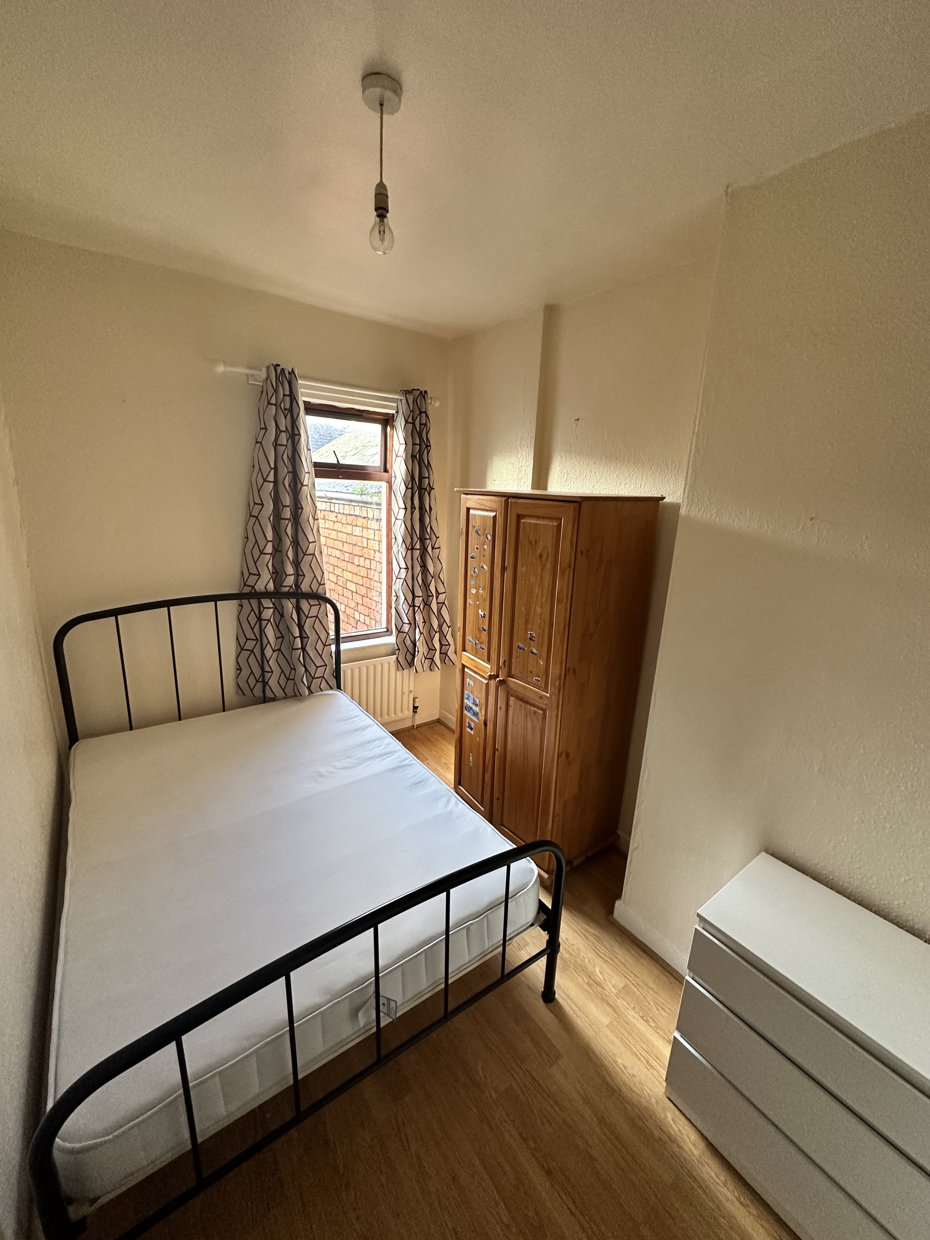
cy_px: 620
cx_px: 465
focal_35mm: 14
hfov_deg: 85.7
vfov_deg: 102.1
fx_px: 502
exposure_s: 1/88
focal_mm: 2.22
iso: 320
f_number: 2.2
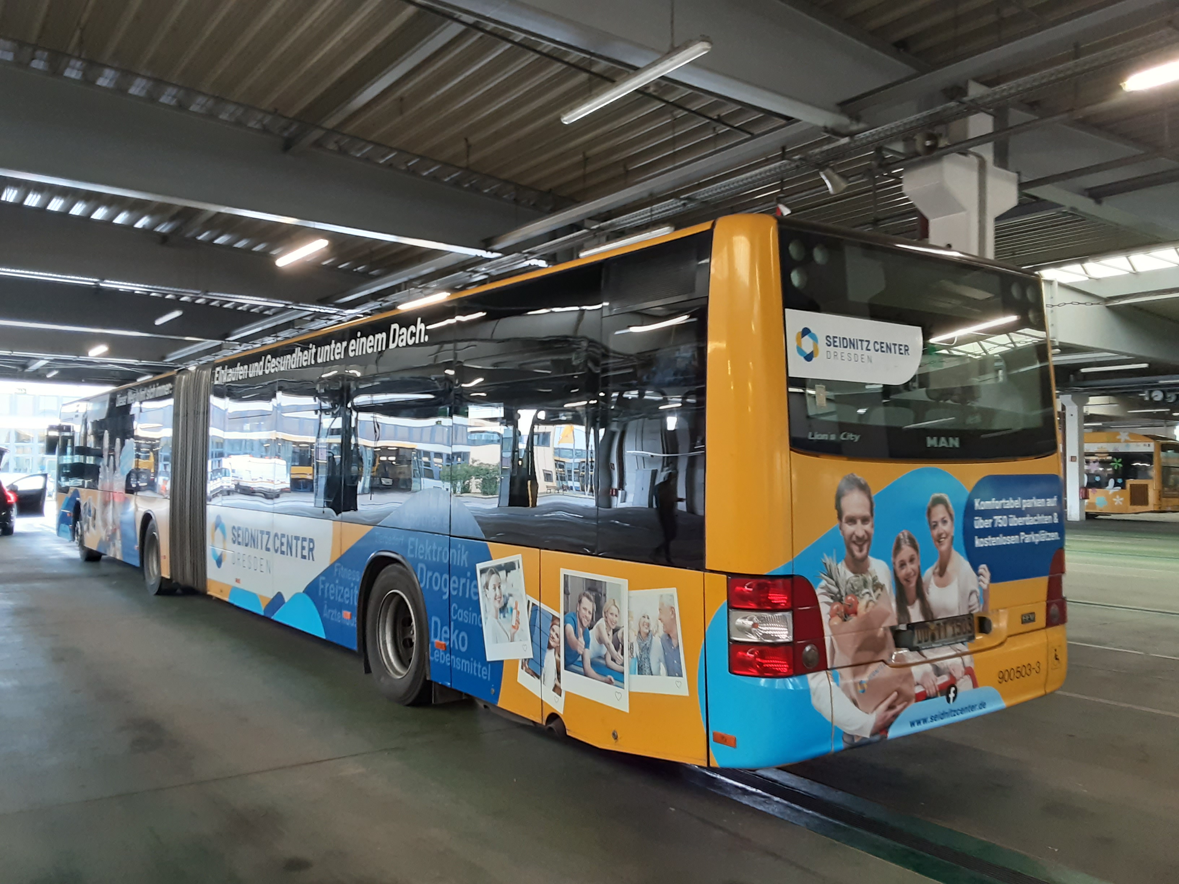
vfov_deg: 49.7
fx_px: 954
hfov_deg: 63.4
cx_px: 590
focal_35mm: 28
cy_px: 442
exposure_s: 1/33
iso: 160
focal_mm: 2.9
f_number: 1.9
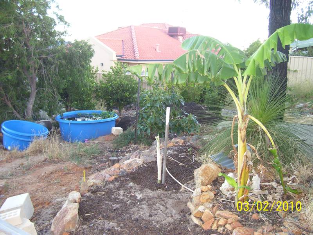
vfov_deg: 41.8
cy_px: 118
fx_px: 307
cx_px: 156
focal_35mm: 34
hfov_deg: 54.0
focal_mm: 5.6
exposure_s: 1/60
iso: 125
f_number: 2.7
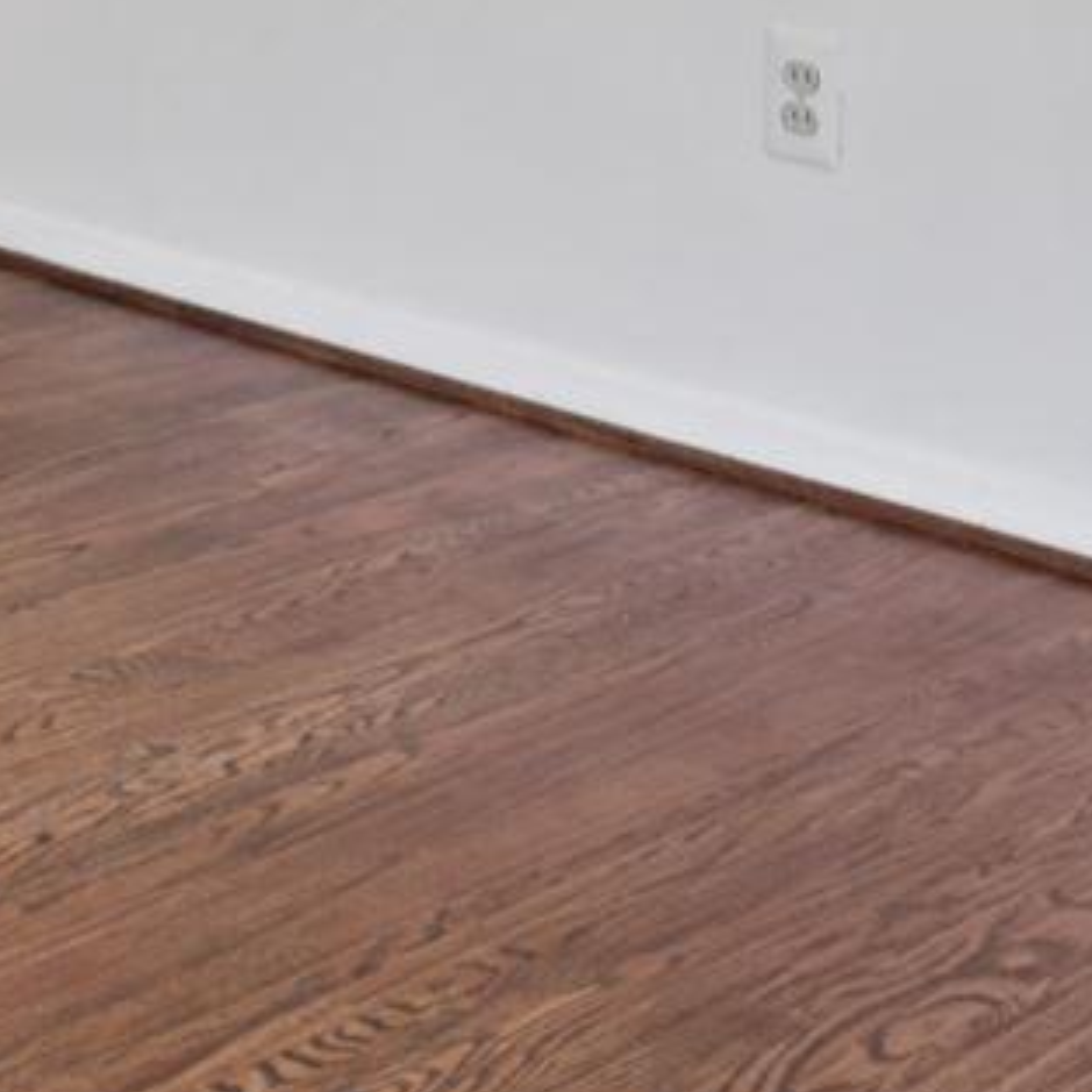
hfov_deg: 15.8
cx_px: -1075
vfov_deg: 17.6
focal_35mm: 87
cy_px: -602
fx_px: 3105
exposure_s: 1
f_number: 8
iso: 200
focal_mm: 16
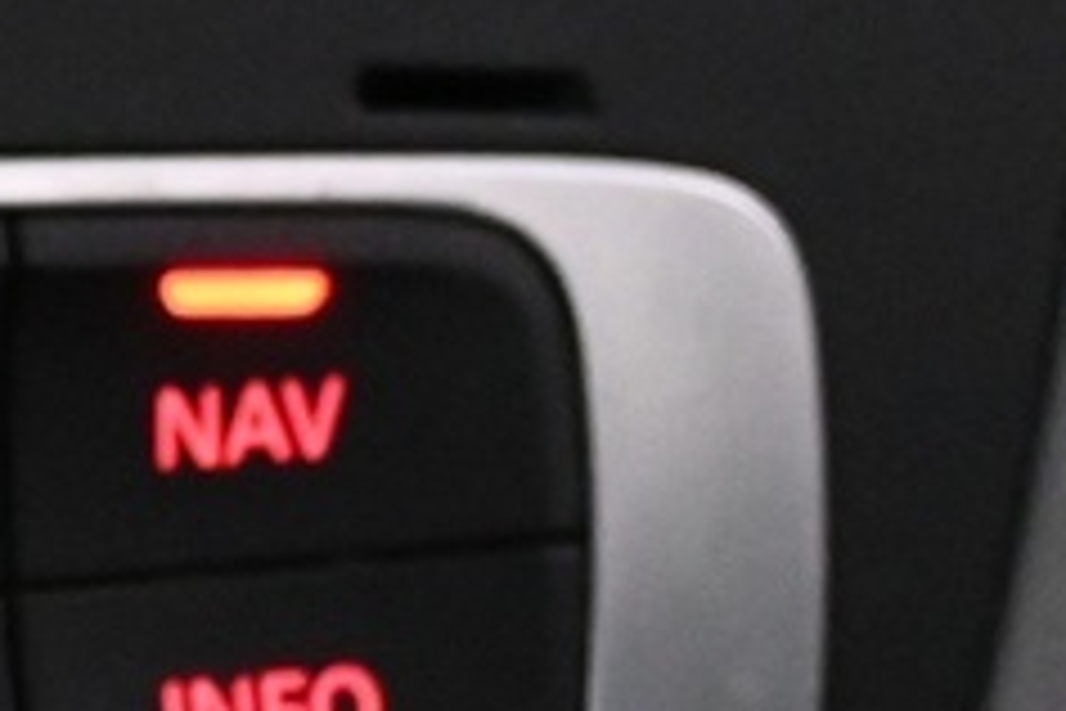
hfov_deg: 7.4
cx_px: -1628
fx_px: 7592
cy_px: 360
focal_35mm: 256
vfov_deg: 5.4
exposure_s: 1/40
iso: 4500
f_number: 4.2
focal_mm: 25
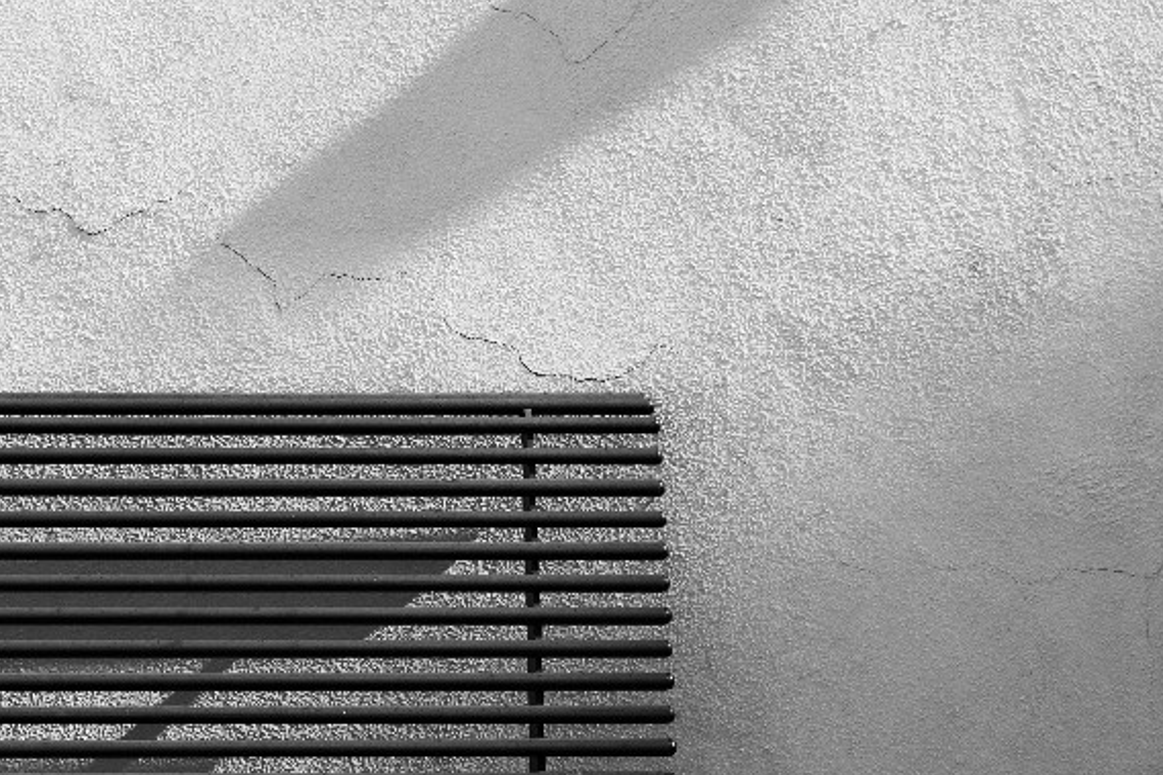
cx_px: 235
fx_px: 2035
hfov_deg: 31.1
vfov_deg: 21.4
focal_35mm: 63
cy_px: 184
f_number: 5.6
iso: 100
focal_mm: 23
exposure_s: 1/320
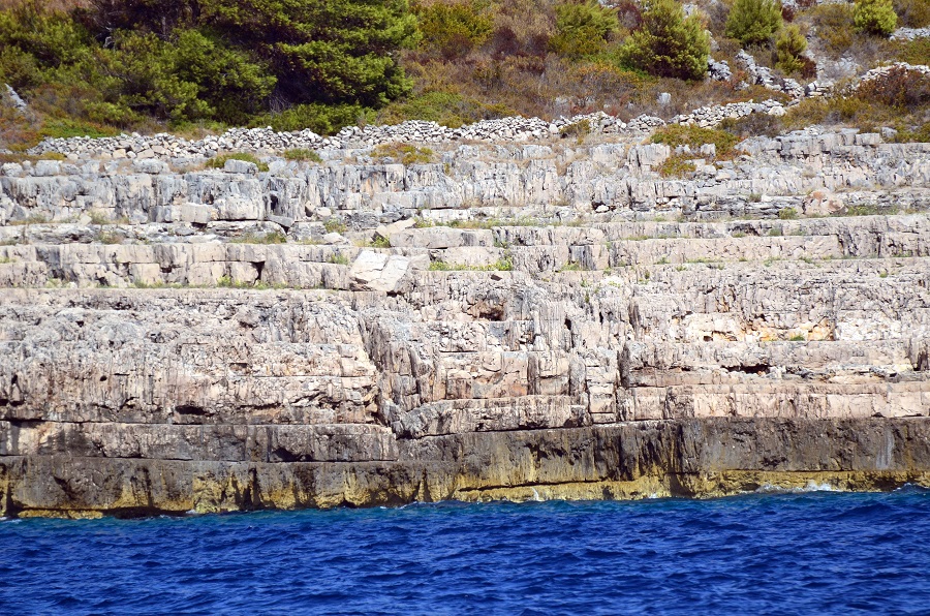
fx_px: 11600
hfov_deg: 4.6
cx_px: 465
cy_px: 308
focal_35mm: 450
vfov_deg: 3.0
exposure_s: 1/4000
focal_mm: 300
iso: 640
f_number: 5.6
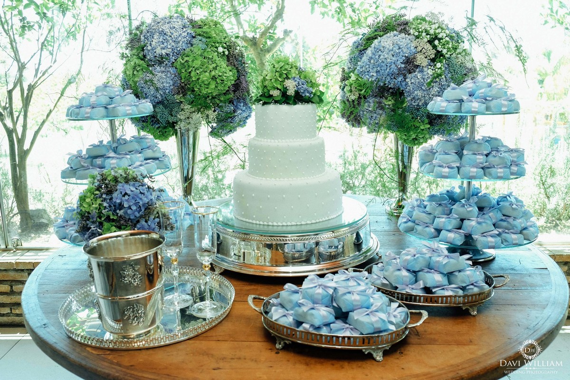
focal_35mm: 32
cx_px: 285
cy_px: 190
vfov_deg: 41.1
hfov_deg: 58.7
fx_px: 507
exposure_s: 1/160
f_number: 4
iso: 1000
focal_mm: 21.4
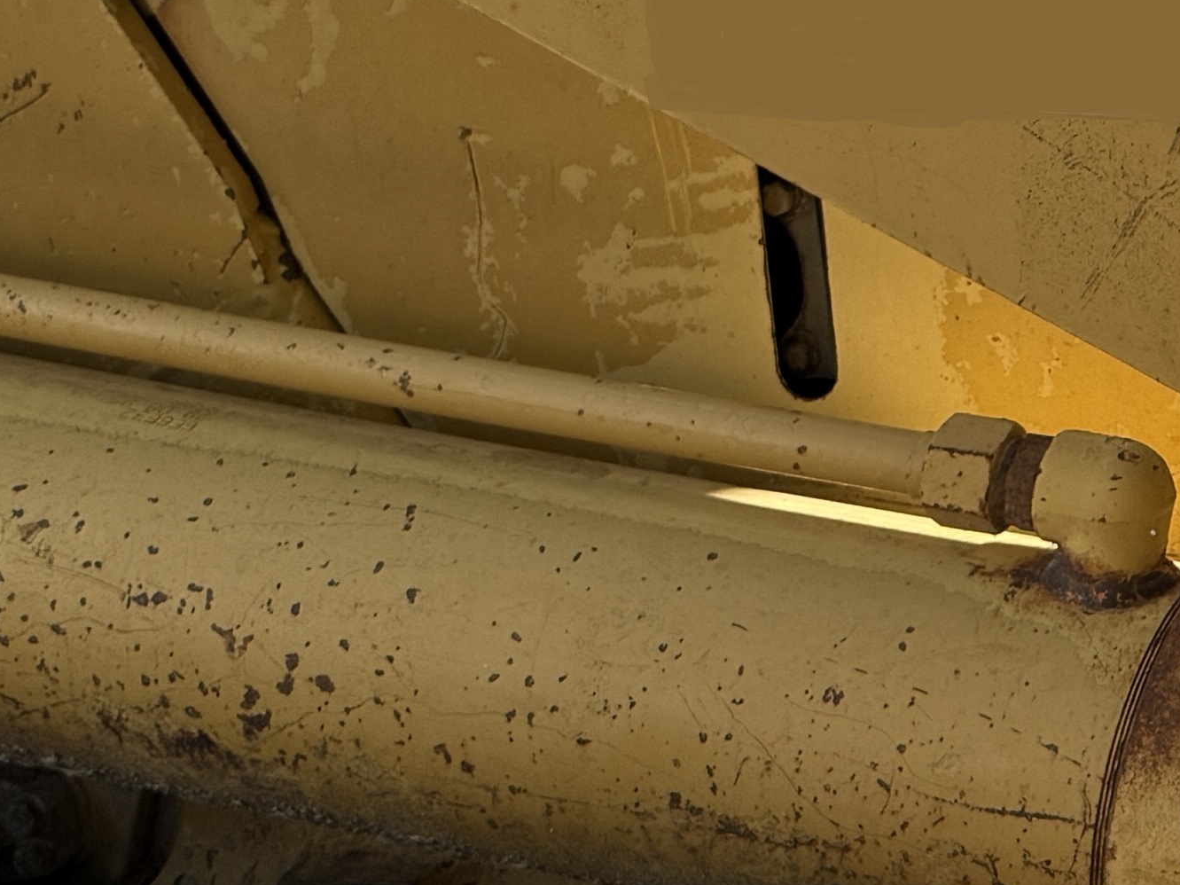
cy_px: -49
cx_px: 1833
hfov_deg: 17.0
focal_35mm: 103
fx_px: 3511
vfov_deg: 14.1
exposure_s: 1/2370
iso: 100
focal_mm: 6.76
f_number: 1.78
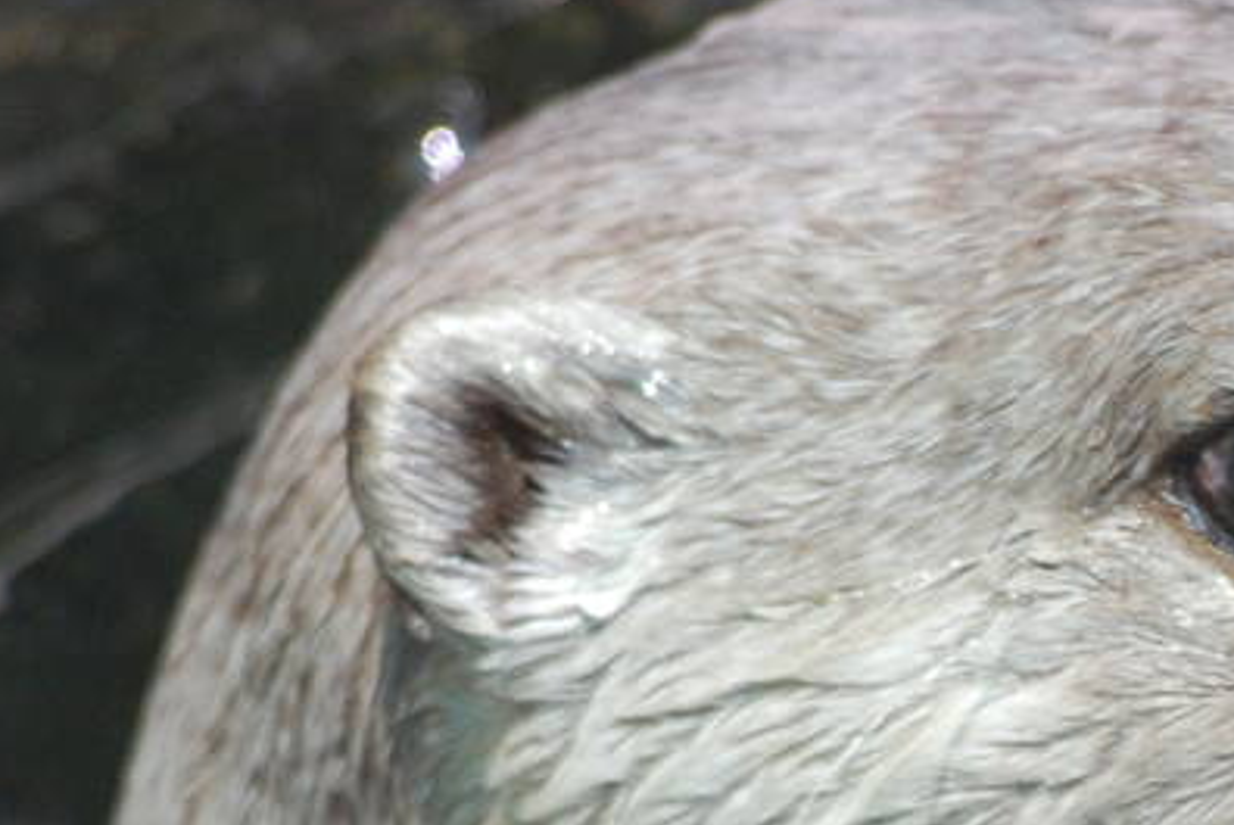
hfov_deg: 1.4
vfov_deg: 0.9
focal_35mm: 1454
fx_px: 49894
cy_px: 677
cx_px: 1312
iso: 360
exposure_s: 1/500
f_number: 5.3
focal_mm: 240
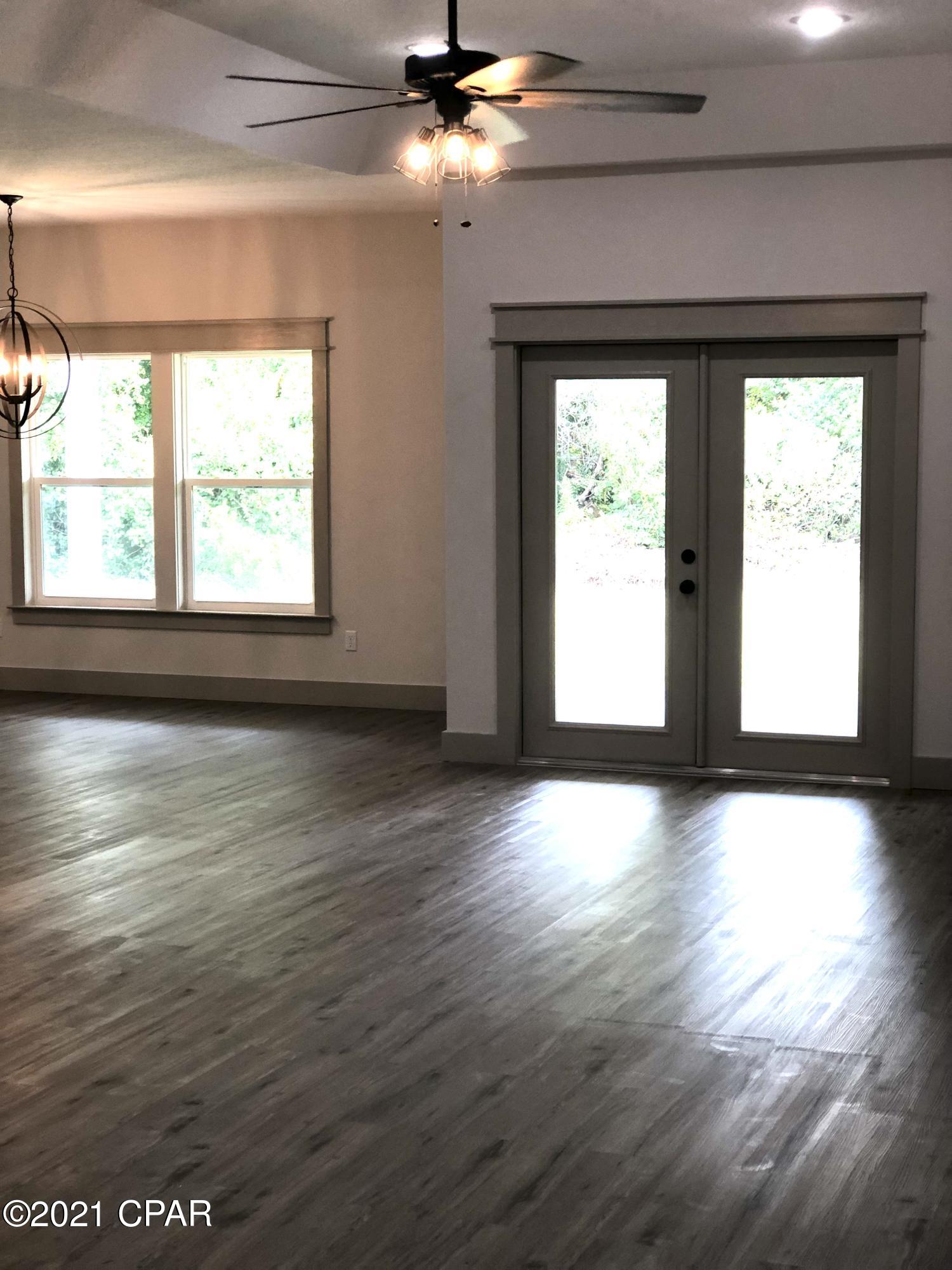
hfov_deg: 25.7
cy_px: 635
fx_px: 2090
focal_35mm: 57
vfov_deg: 33.8
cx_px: 476
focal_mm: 6.6
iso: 32
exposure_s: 1/30
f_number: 2.8
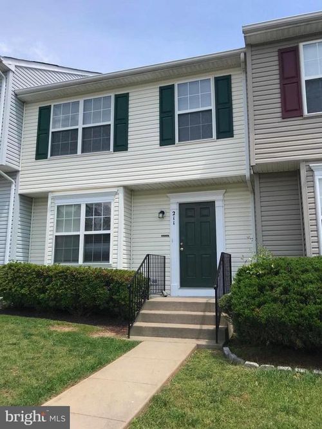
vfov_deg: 63.5
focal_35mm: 28
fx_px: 347
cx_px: 161
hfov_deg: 49.7
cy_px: 214
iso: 20
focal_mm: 3.99
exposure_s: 1/1880
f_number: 1.8
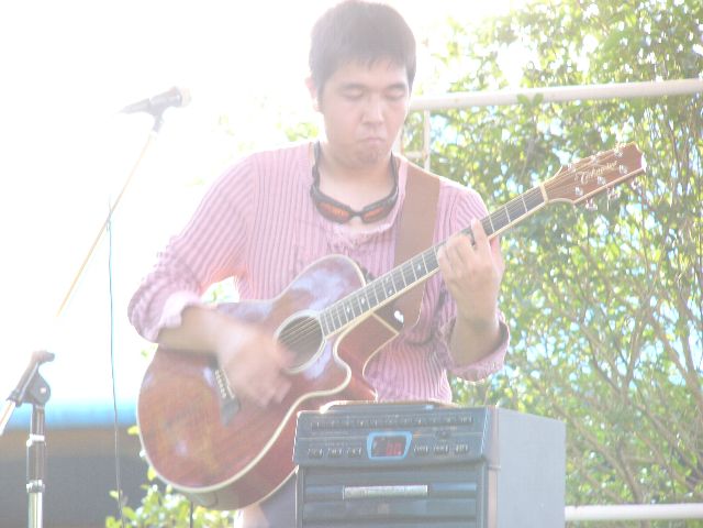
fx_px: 5301
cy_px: 264
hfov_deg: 7.6
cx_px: 352
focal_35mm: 261
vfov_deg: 5.7
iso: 75
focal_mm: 43.5
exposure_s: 1/30
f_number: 2.8
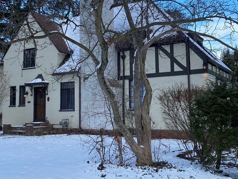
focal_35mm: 44
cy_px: 78
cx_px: 102
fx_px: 303
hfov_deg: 42.8
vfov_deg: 32.8
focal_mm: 4.25
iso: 32
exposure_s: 1/715
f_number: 1.8
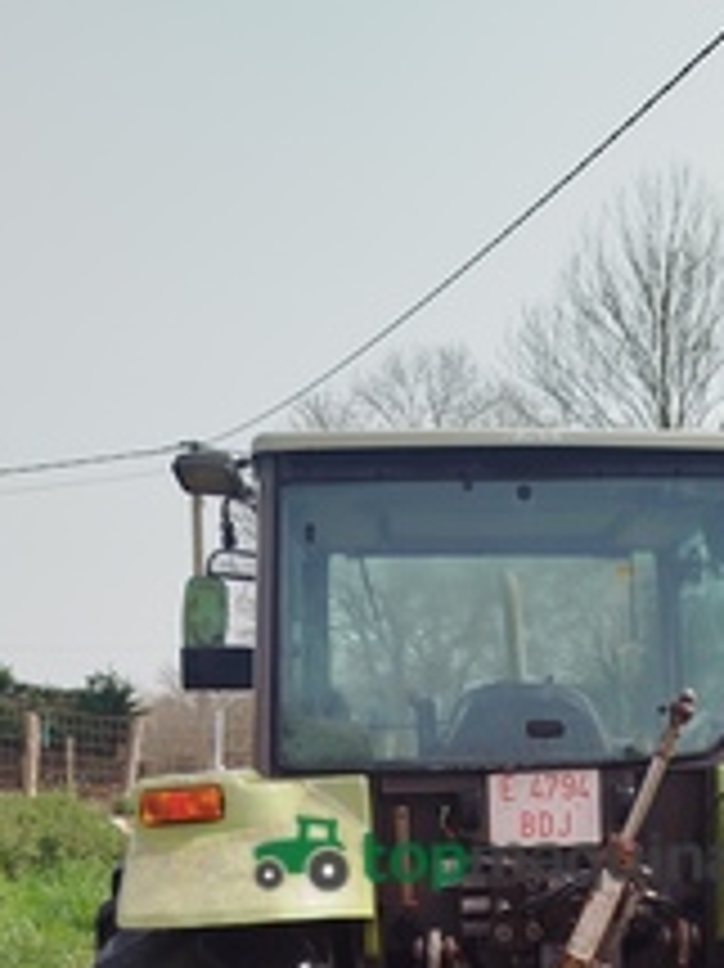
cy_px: 855
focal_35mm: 46
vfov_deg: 38.6
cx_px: 591
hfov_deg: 30.6
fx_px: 1284
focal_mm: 5.31
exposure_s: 1/1093
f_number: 1.7
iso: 50
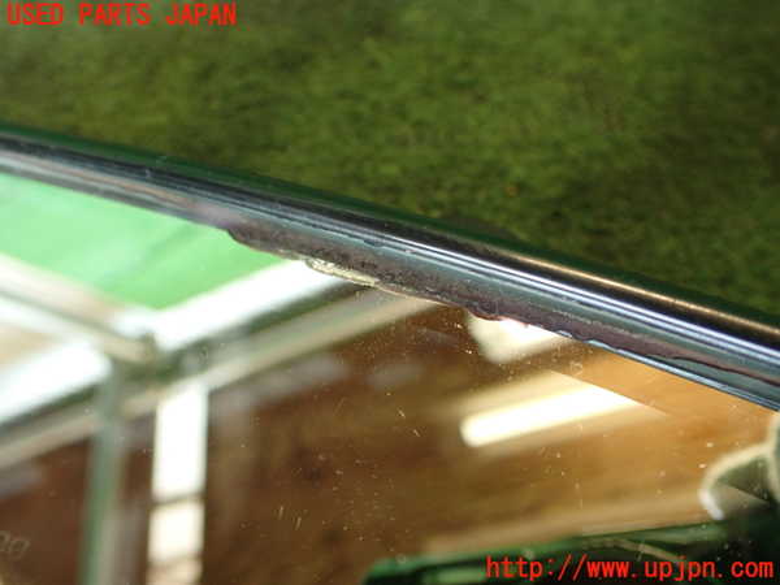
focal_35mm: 32
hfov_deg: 56.8
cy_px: 292
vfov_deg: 44.2
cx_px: 390
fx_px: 721
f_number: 2.4
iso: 200
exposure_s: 1/40
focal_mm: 5.79
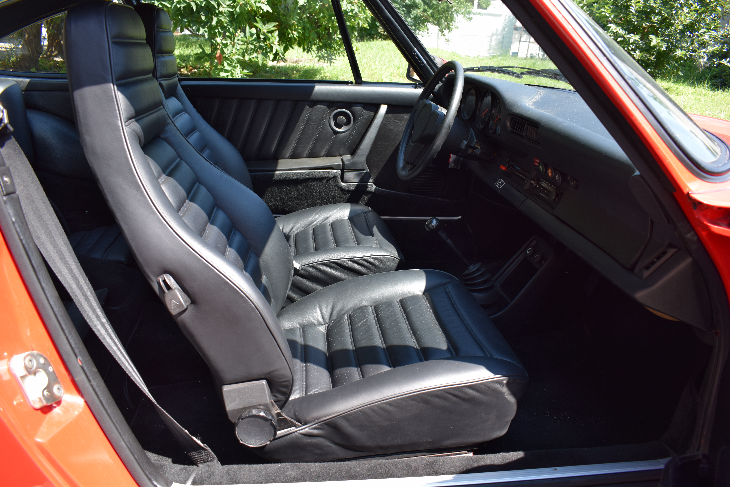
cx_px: 365
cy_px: 244
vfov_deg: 47.9
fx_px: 547
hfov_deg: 67.4
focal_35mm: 27
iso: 220
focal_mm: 18
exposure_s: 1/125
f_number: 5.6
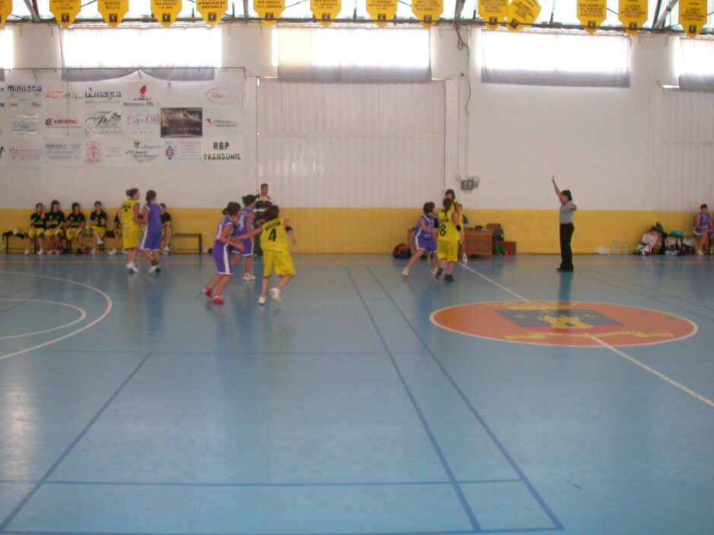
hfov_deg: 47.9
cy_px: 274
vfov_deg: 36.8
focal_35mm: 39
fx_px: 804
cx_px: 353
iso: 200
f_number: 3.3
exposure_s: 1/50
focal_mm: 6.3
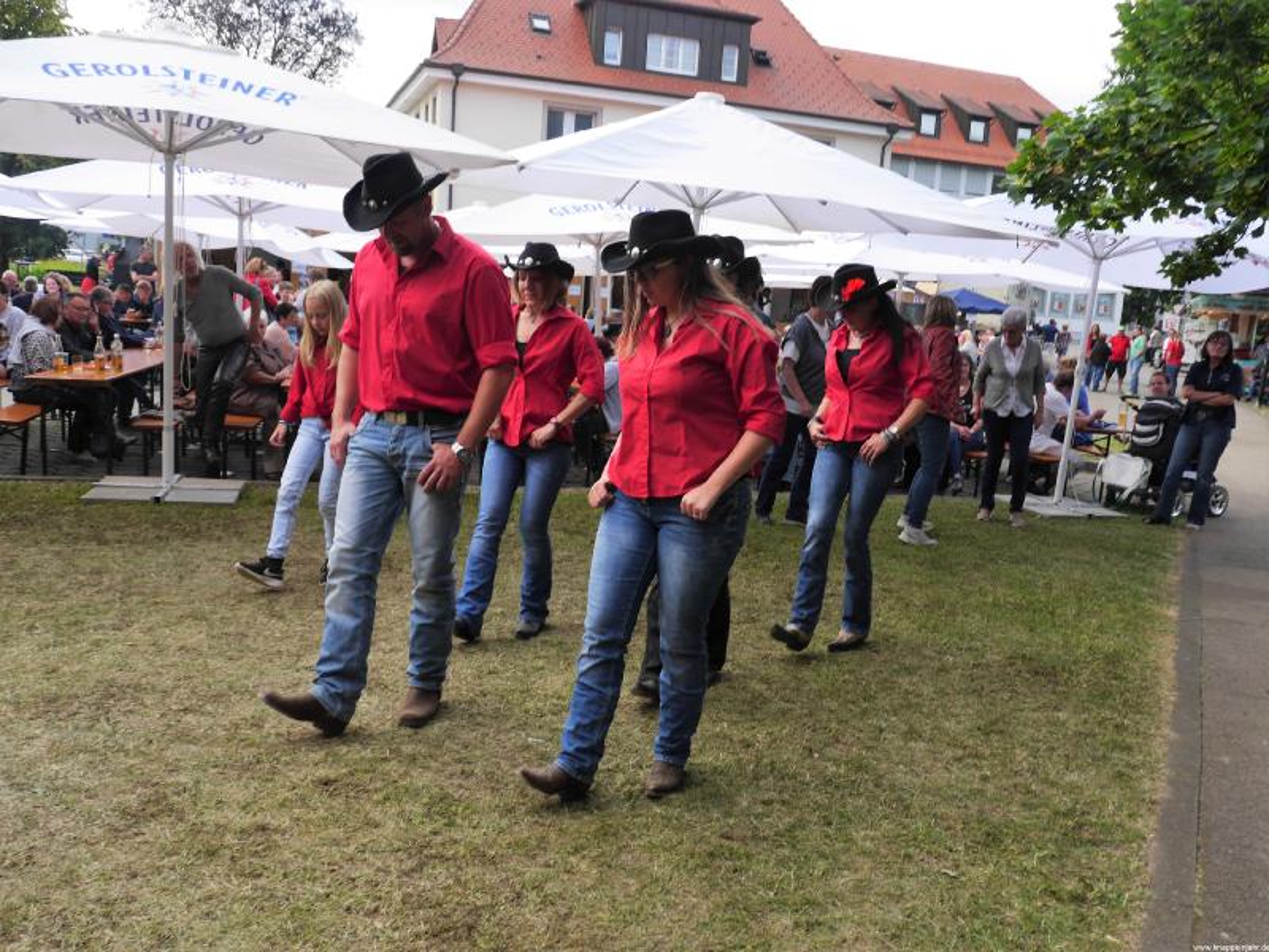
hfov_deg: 63.4
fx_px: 1026
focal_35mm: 28
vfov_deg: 49.7
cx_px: 634
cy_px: 476
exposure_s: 1/200
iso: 200
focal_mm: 14
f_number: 5
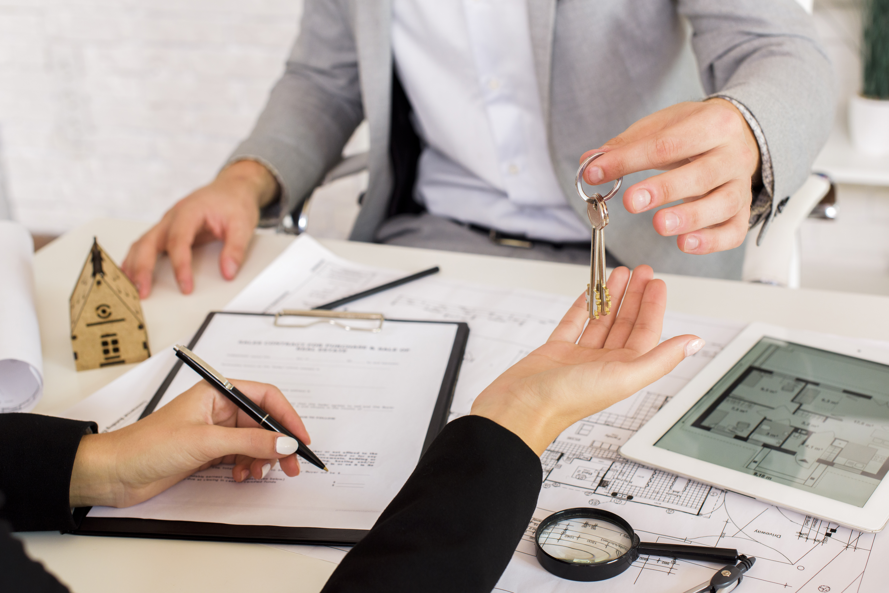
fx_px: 1235
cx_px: 444
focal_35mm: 50
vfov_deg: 27.0
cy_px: 296
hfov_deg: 39.6
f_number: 5
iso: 320
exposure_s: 1/160
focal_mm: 50
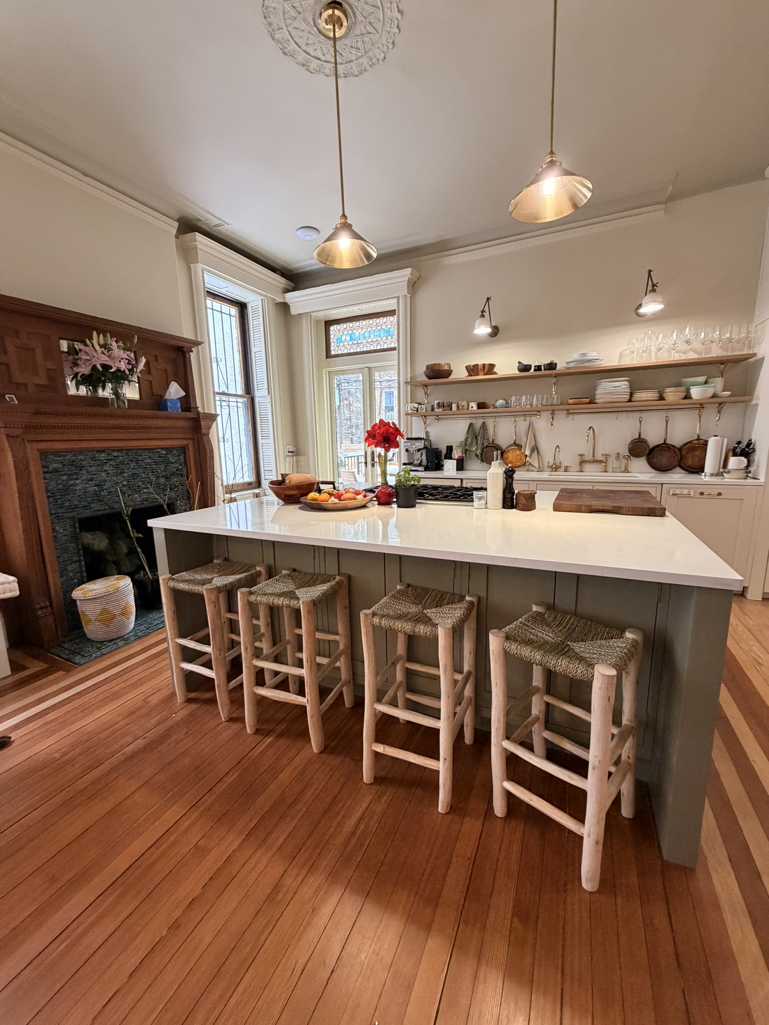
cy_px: 512
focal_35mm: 14
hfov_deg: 85.7
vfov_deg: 102.1
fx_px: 415
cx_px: 384
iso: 250
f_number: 2.2
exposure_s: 1/60
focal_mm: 2.22
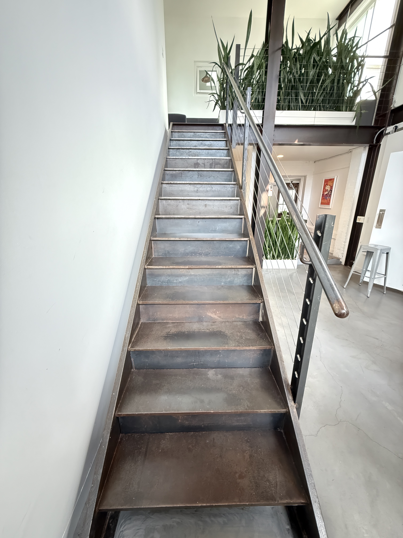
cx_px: 202
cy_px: 269
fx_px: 217
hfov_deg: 85.7
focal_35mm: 14
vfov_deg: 102.1
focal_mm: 2.22
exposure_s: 1/60
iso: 1250
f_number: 2.2
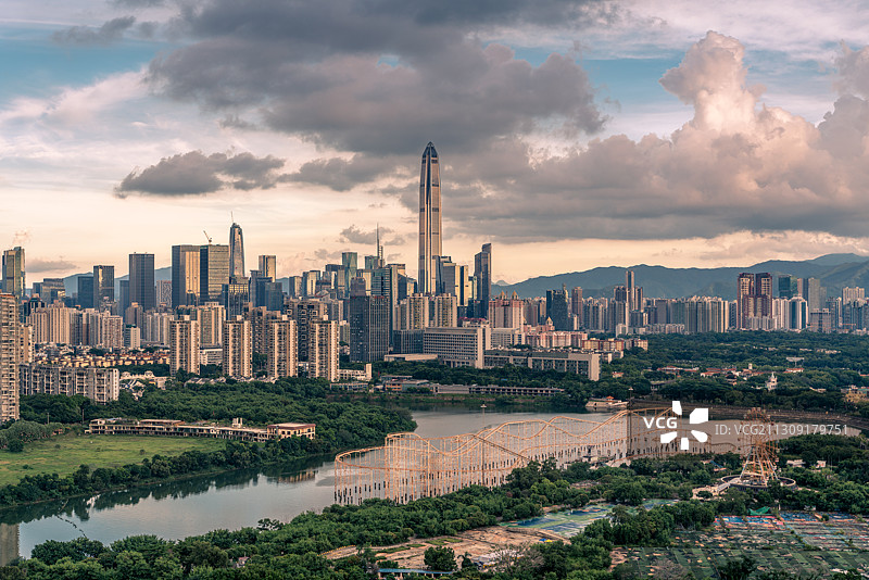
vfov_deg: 28.1
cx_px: 434
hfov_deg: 41.1
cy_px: 290
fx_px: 1159
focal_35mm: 48
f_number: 5.6
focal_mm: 48
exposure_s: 1/100
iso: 100
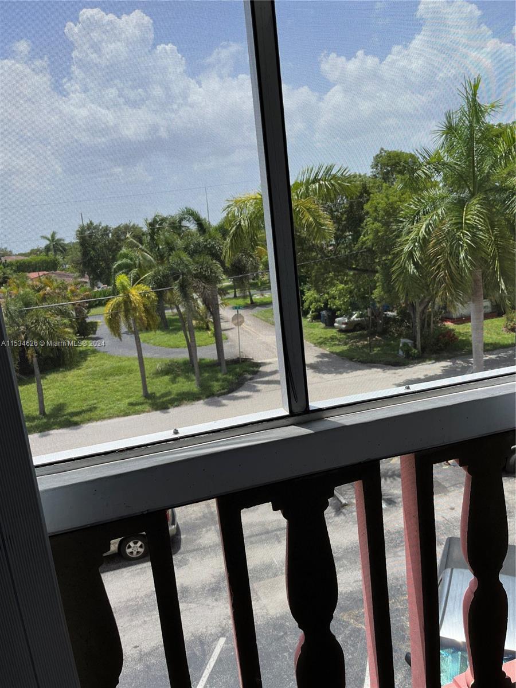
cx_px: 258
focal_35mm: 26
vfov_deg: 67.3
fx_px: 517
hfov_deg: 53.1
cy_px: 344
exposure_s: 1/2688
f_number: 1.6
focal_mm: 5.1
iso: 50
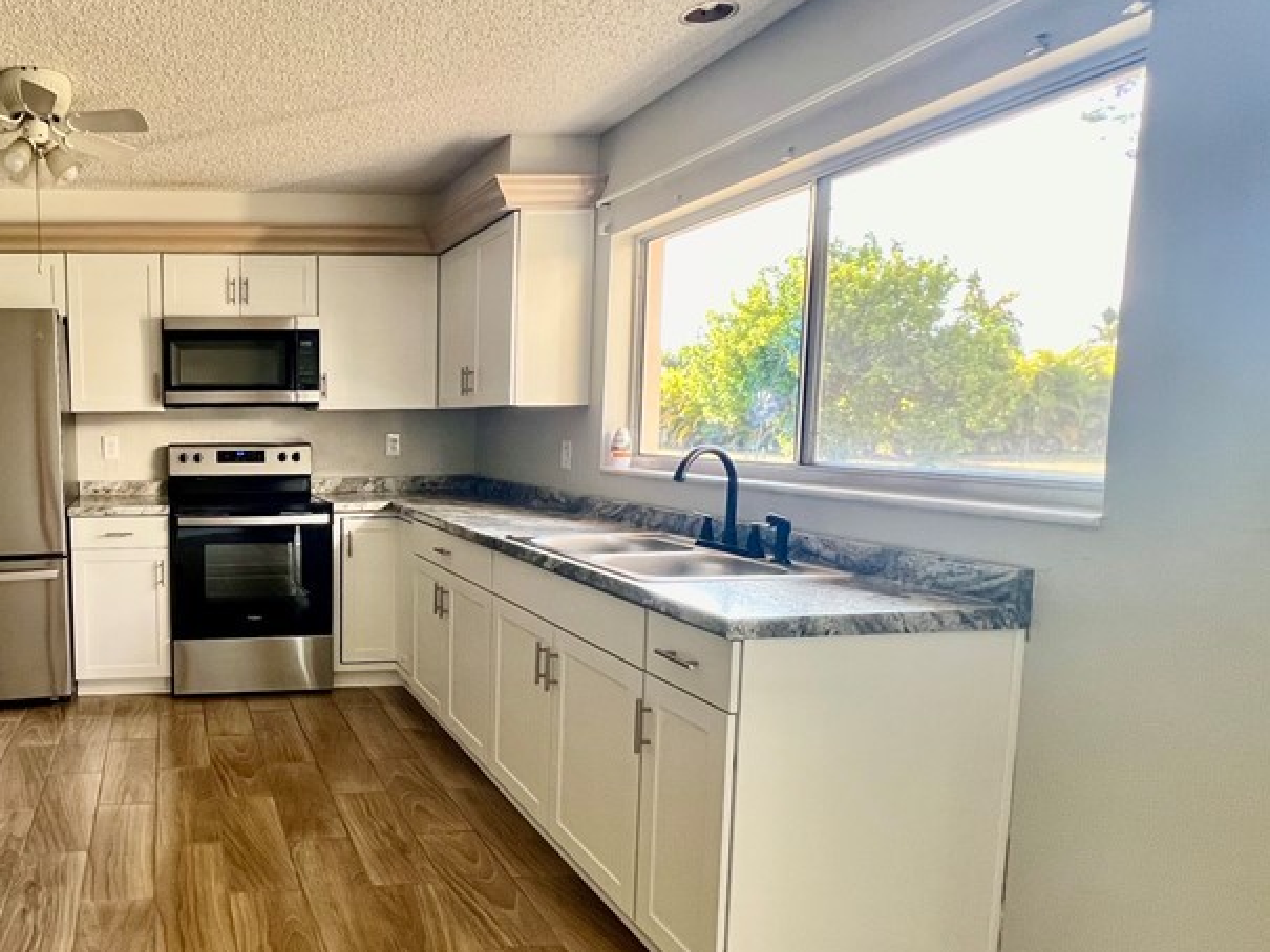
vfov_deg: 61.0
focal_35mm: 22
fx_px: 807
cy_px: 514
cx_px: 235
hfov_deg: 68.3
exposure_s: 1/99
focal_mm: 1.57
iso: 160
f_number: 1.8
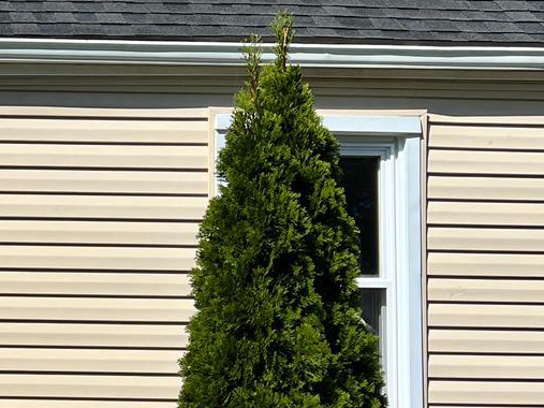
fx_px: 1650
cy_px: 396
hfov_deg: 17.1
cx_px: -245
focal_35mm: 105
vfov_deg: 13.9
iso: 50
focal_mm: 5.7
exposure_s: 1/7463
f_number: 1.5
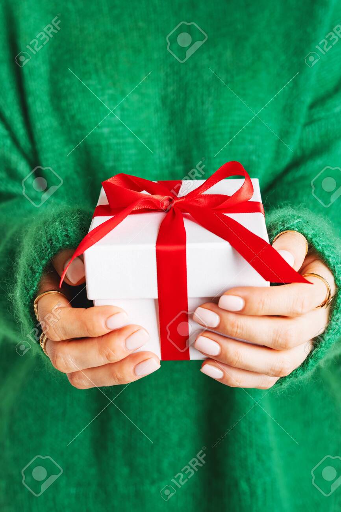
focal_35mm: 50
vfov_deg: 39.6
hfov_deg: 27.0
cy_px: 256
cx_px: 170
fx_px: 711
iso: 100
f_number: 5.6
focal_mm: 50
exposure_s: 1/100
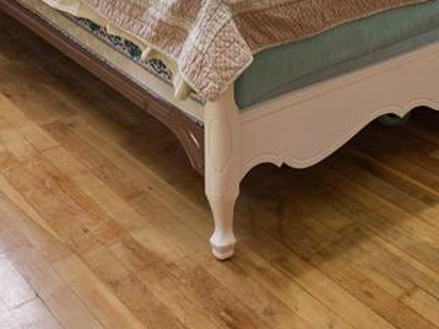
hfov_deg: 29.6
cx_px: 300
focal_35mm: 65
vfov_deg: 17.7
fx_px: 824
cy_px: -280
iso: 400
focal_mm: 16
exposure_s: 1/25
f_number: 9
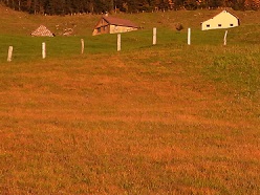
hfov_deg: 13.6
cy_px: -67
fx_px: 1067
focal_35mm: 142
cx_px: 277
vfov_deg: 10.2
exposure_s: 1/640
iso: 200
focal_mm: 7.9
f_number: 3.2
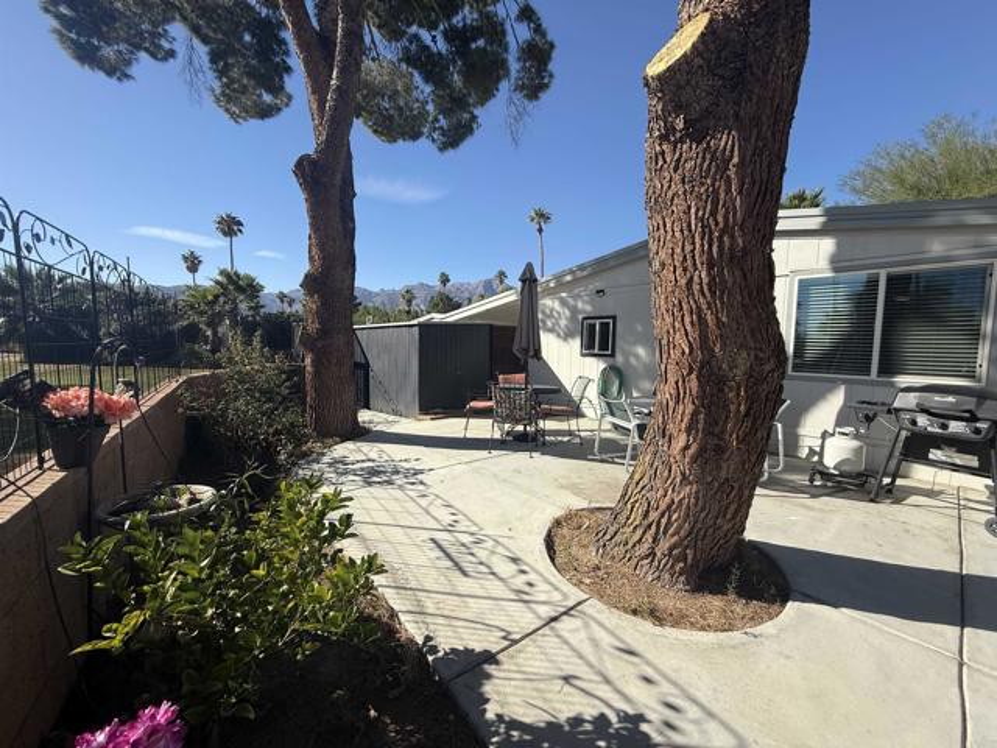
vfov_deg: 85.7
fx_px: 403
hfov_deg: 102.1
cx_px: 498
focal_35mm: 14
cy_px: 374
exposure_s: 1/1901
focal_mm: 2.22
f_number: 2.2
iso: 50
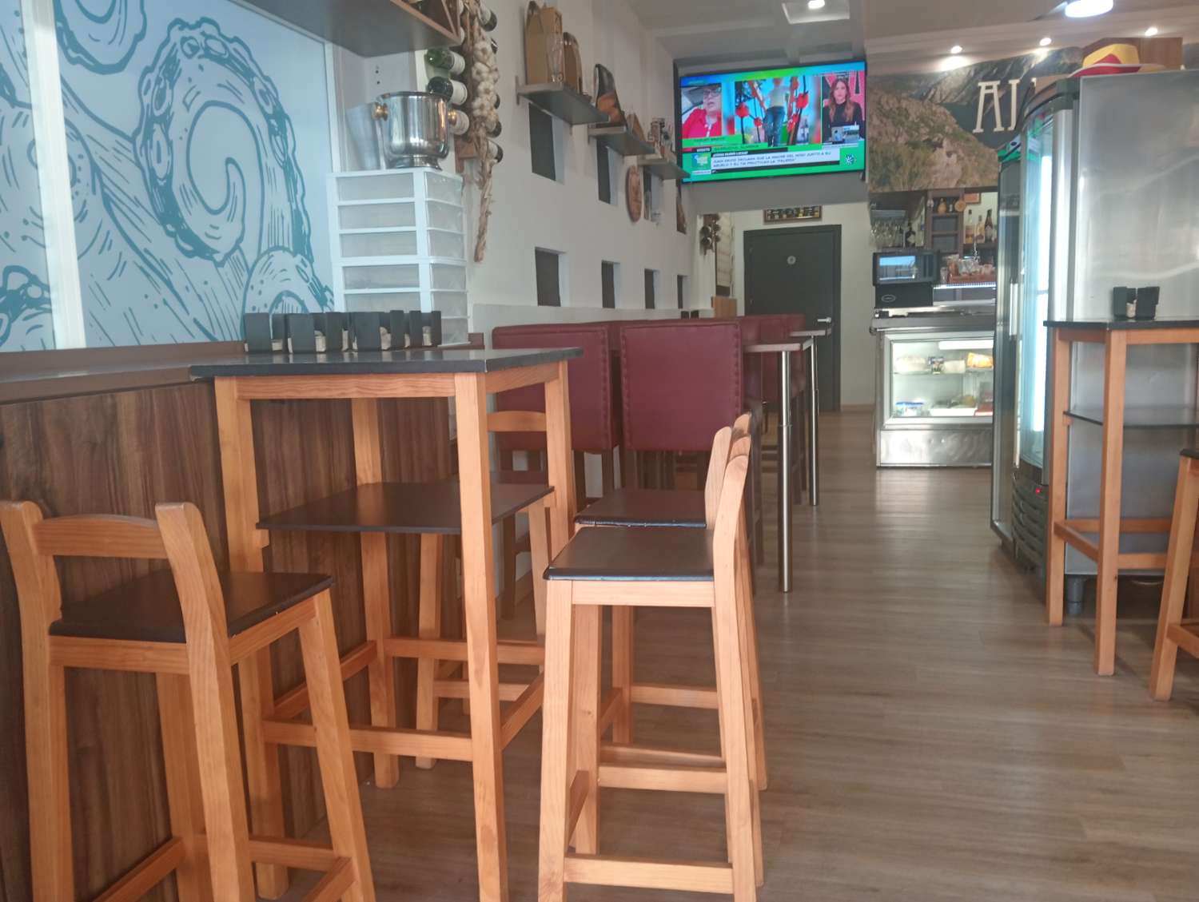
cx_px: 600
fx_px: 971
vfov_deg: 49.8
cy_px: 451
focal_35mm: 28
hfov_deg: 63.4
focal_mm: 3.98
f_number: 1.8
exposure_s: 1/33.3
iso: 252
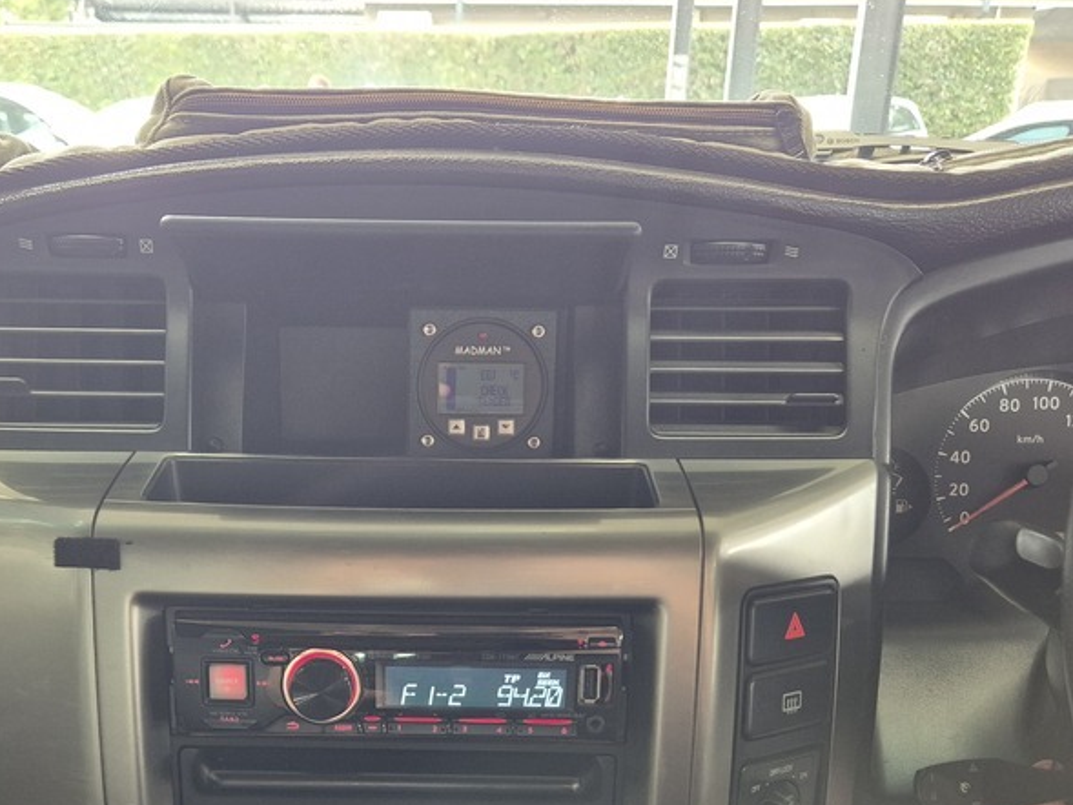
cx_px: 432
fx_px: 1240
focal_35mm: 40
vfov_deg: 34.5
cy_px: 683
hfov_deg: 46.5
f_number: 1.8
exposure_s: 1/100
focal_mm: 5.4
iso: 400
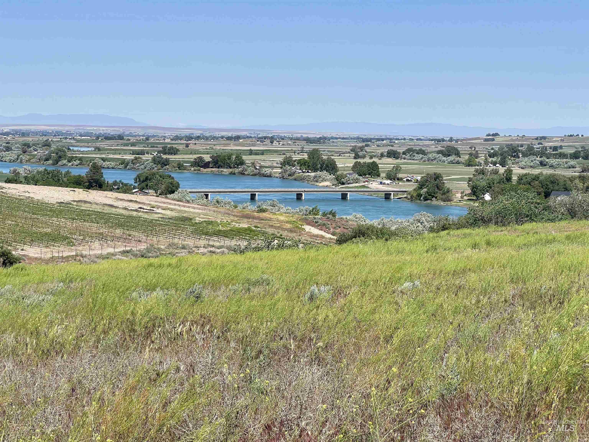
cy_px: 221
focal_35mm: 77
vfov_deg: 19.1
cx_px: 294
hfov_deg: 25.3
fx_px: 1310
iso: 32
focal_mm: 9
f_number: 2.8
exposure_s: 1/1143
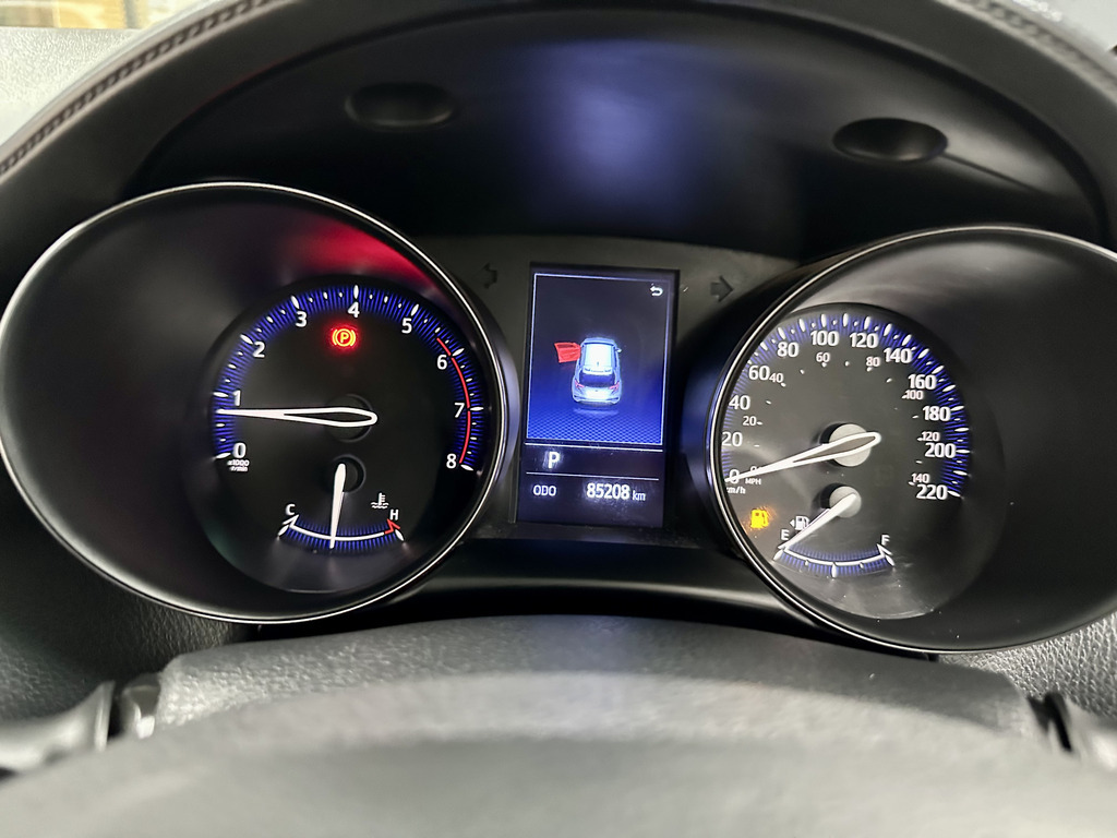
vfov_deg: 56.8
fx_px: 774
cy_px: 419
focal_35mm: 24
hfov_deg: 71.6
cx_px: 558
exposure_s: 1/31
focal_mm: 6.86
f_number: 1.78
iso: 800
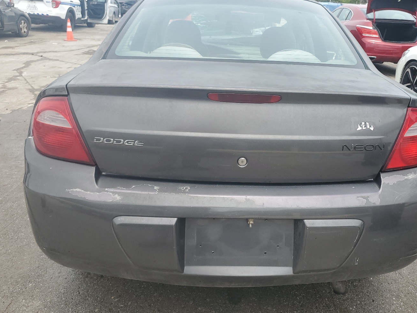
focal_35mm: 32
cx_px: 245
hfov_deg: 56.5
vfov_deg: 44.1
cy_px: 164
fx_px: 385
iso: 50
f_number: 1.5
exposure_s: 1/1667
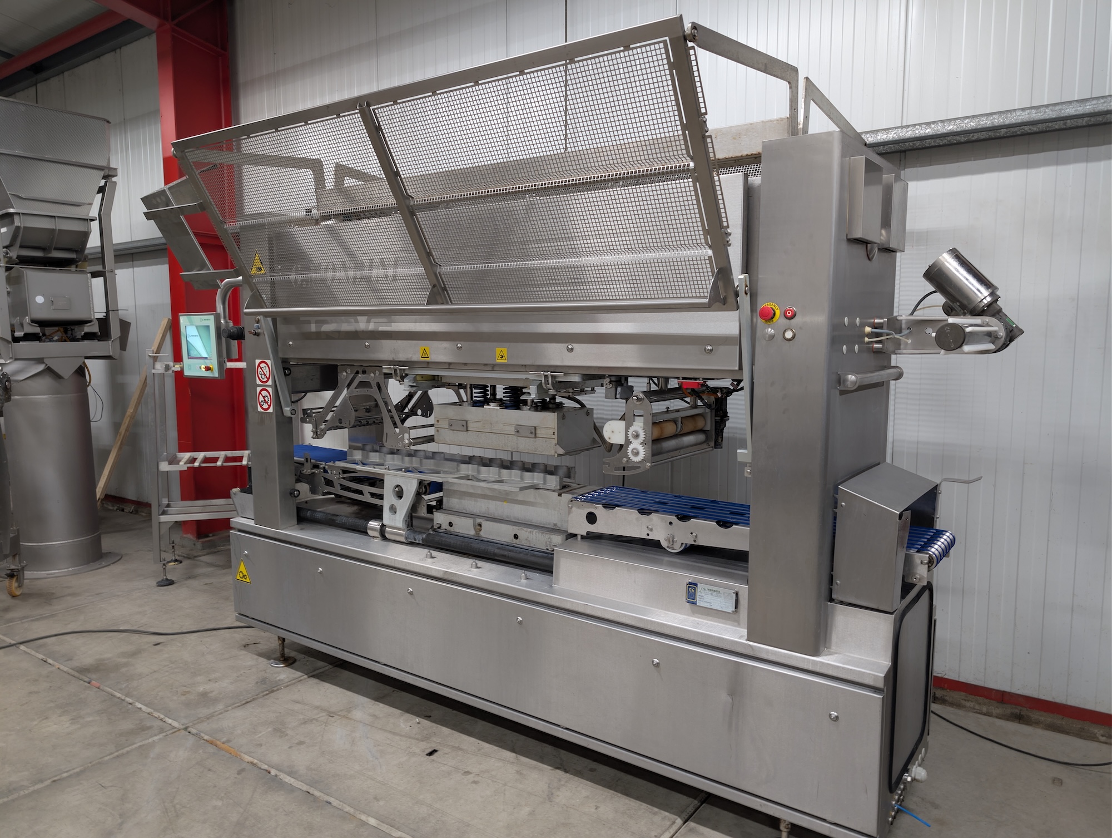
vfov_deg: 56.9
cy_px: 419
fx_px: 772
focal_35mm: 24
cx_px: 556
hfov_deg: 71.5
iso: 96
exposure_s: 1/16.7
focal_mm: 6.9
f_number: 1.68
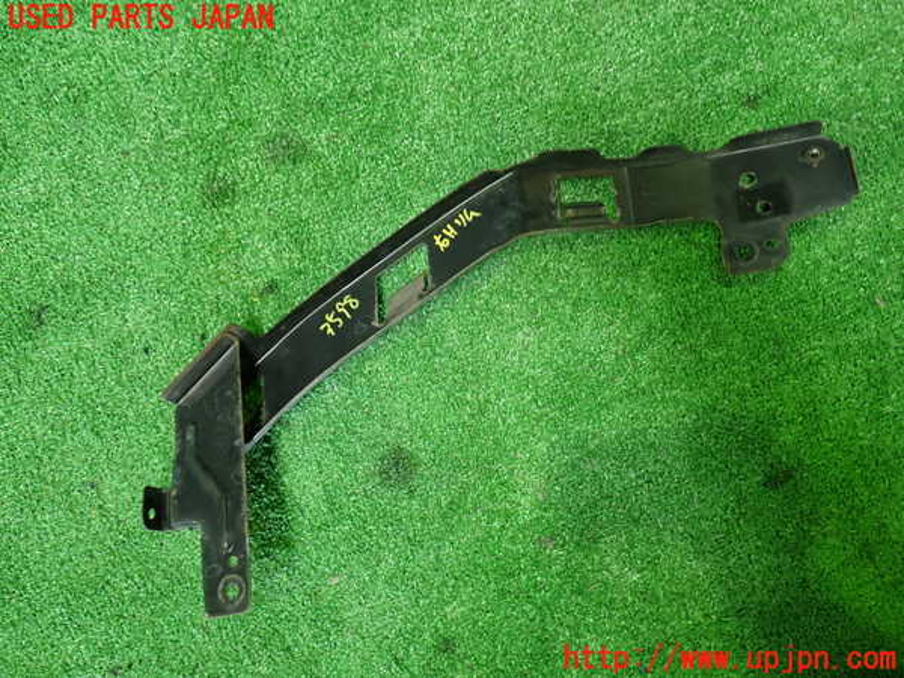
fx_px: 783
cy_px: 339
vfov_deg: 46.8
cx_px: 452
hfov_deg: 60.0
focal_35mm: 30
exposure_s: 1/30
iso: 400
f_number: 2.3
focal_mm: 5.4
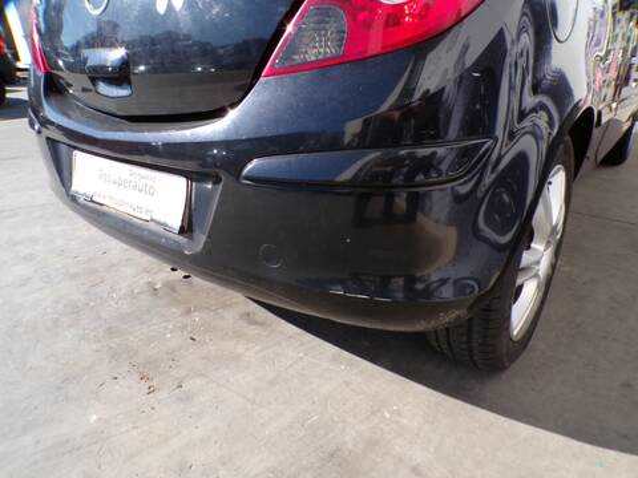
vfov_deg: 56.8
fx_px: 442
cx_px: 319
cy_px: 239
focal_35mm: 24
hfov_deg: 71.6
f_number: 5.8
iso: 100
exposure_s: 1/200
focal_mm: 4.3
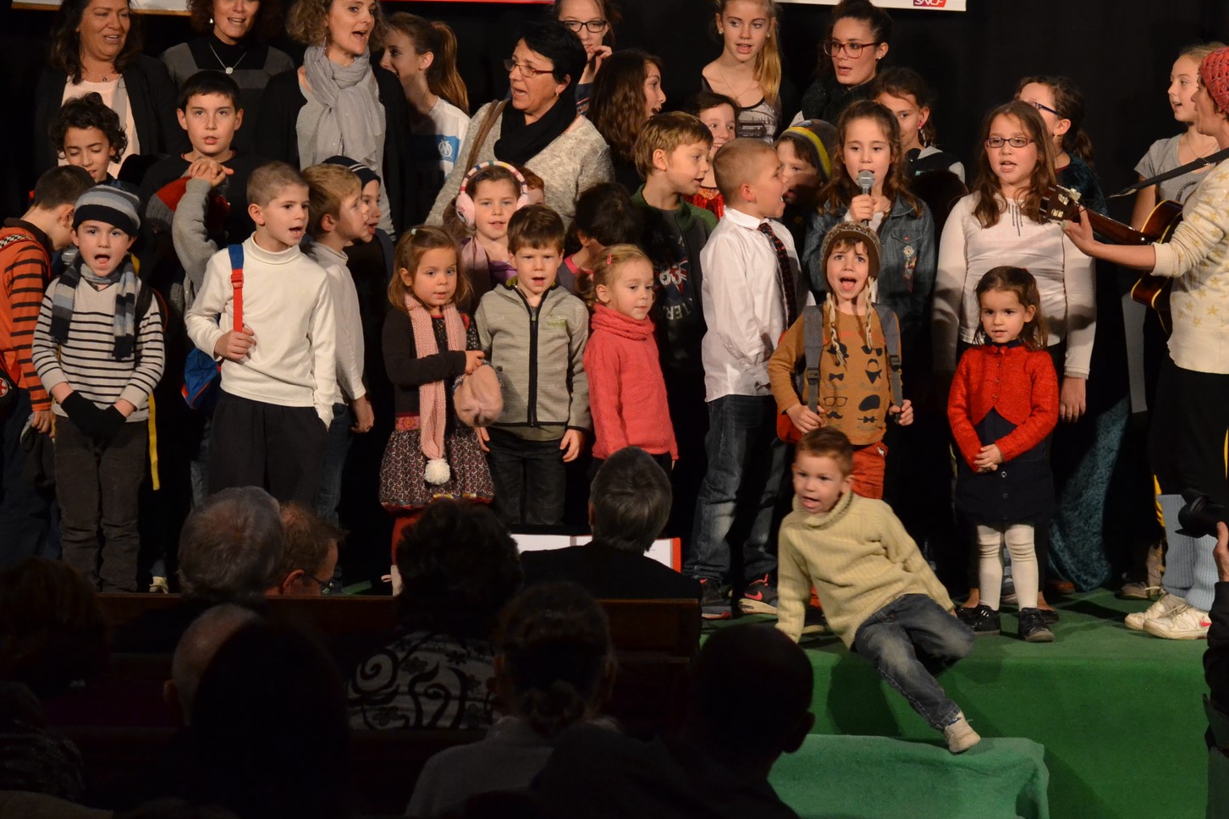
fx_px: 4062
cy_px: 212
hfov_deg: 17.2
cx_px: 543
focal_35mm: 119
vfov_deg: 11.5
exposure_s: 1/60
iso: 1600
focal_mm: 50
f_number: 3.2
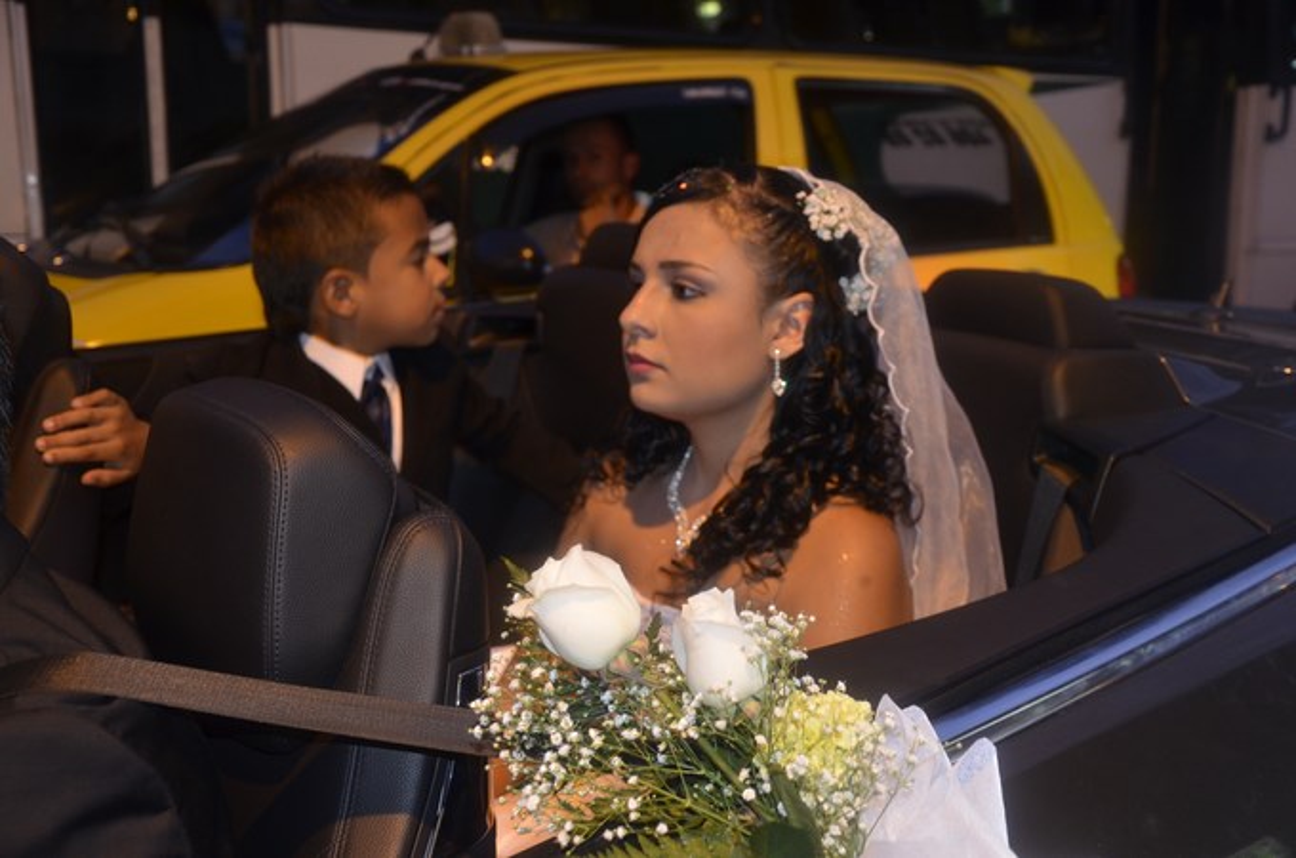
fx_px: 1616
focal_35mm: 45
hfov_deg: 43.7
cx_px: 648
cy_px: 429
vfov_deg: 29.7
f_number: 4.2
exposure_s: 1/60
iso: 800
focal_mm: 30
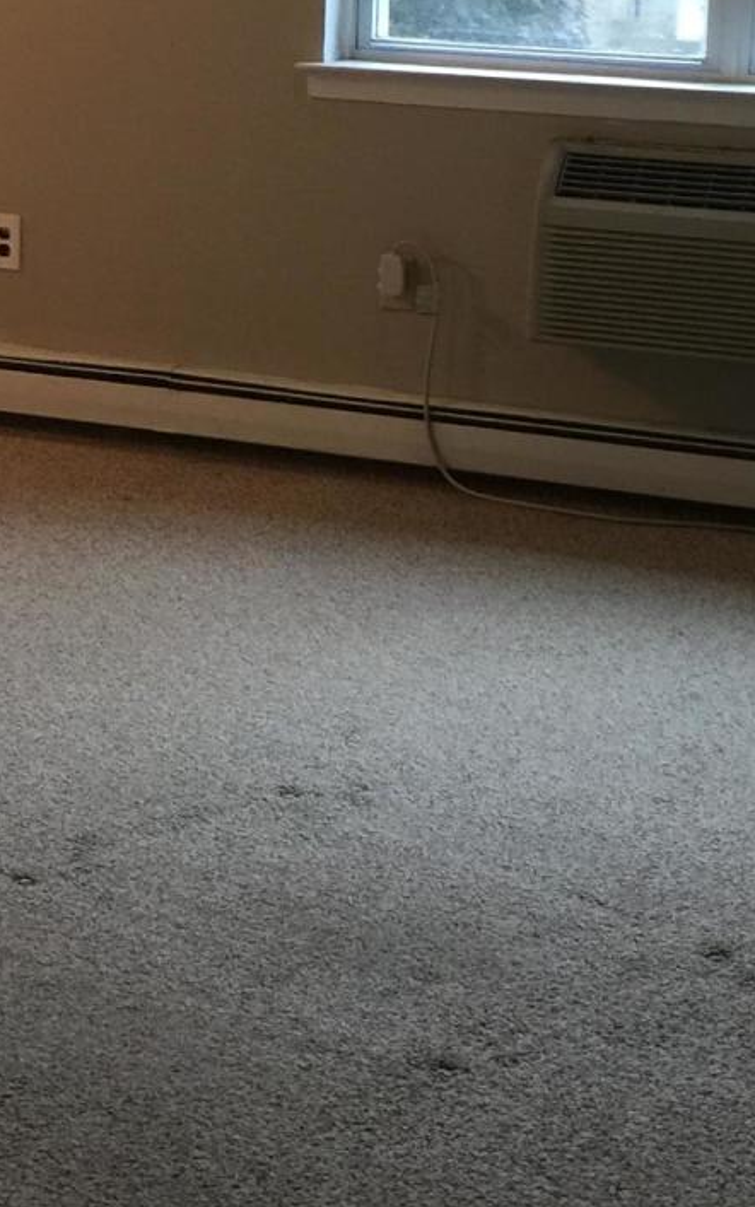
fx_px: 2864
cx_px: -10
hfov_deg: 14.8
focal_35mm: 87
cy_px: 309
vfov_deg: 23.6
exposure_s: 1/15
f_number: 2.2
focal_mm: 4.15
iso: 40
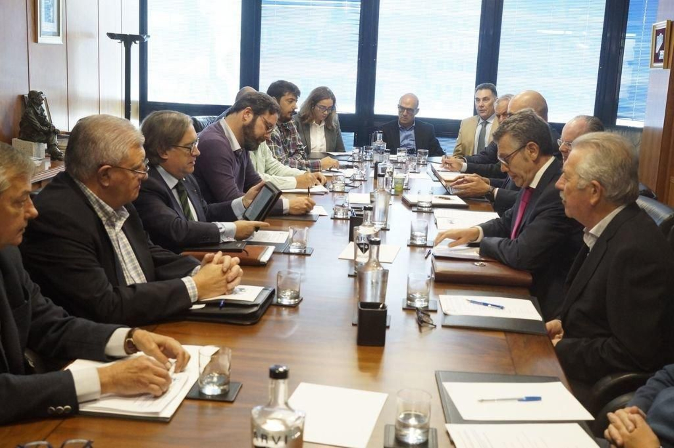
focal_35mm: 45
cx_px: 337
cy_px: 224
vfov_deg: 29.8
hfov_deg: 43.6
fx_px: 842
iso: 1600
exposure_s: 1/40
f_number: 5
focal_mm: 30
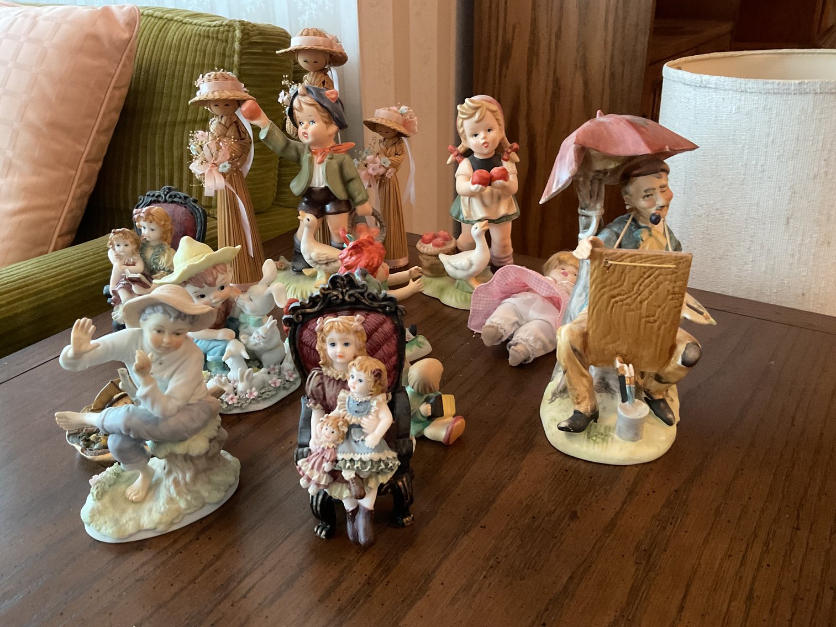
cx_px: 418
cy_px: 314
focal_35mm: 29
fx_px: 700
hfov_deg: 61.7
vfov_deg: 48.2
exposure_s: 1/30
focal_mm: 3
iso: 250
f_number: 1.8
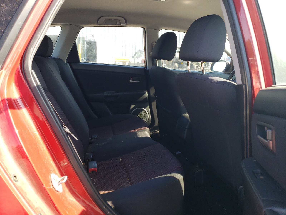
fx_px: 215
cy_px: 108
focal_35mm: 26
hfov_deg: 67.3
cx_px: 143
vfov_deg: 53.1
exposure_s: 1/278
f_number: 1.5
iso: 50
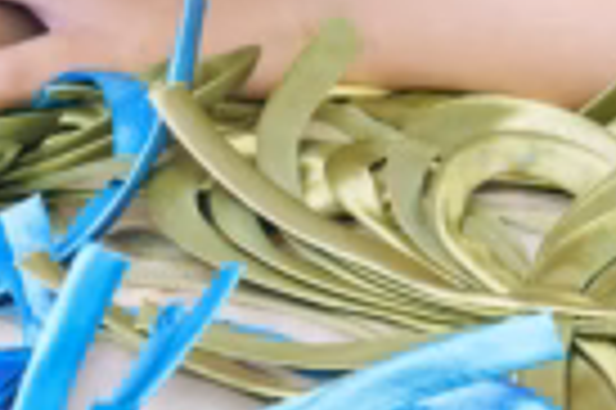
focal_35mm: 356
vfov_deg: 3.8
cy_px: 54
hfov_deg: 5.8
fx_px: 6084
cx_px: 481
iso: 160
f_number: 5
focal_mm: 45
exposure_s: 1/200
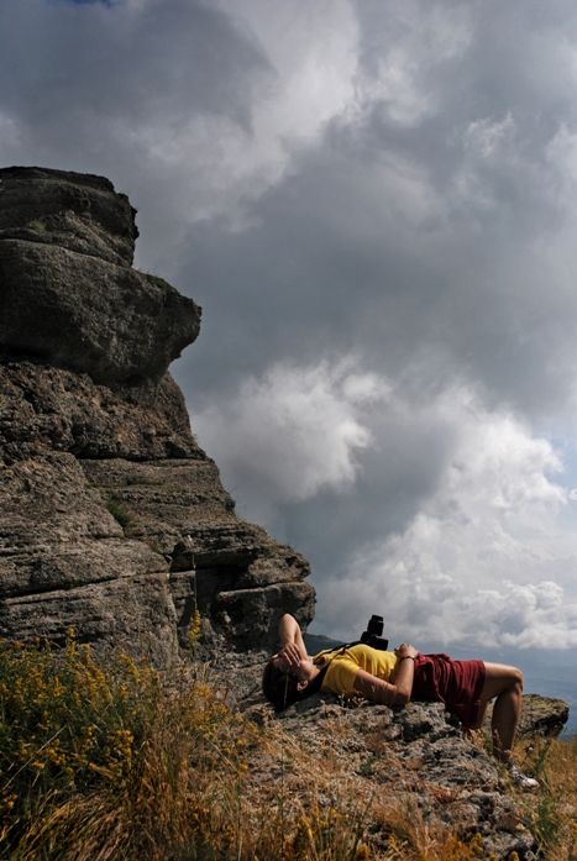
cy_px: 430
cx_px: 288
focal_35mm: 36
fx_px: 862
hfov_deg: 37.0
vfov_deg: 53.1
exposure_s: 1/4000
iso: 200
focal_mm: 24
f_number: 5.6
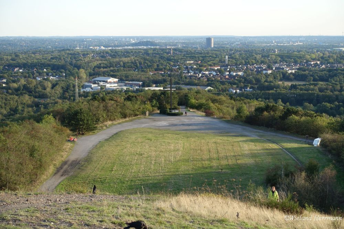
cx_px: 172
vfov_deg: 19.5
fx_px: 669
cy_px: 114
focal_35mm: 70
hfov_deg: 28.8
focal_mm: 25.7
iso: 125
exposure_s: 1/200
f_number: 4.5
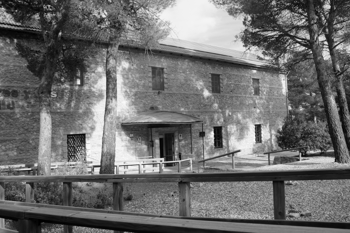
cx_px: 175
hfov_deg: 67.4
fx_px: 262
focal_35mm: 27
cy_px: 116
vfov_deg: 47.9
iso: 250
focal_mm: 18
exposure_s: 1/150
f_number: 8
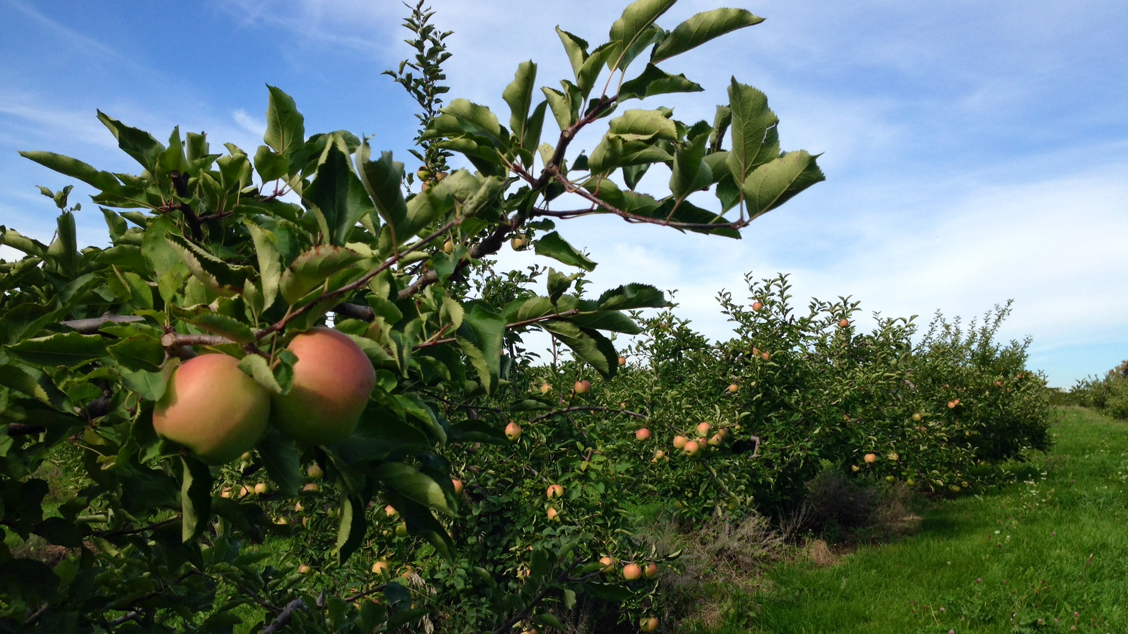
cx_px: 564
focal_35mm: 36
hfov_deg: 55.3
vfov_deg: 32.7
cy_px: 401
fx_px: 1077
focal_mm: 4.12
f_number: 2.4
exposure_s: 1/1130
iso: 50
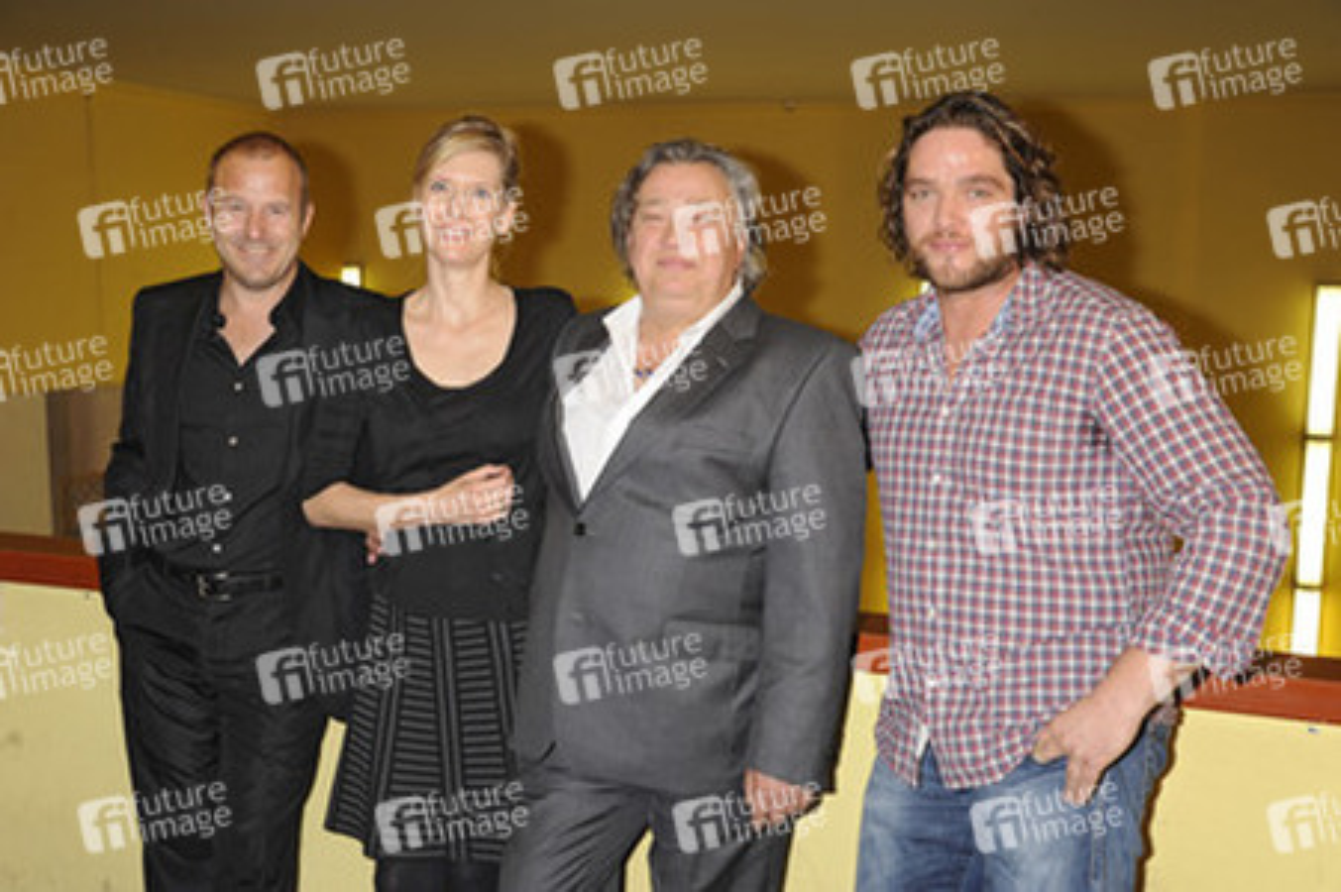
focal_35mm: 42
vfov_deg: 31.8
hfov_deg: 46.4
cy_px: 446
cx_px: 670
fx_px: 1563
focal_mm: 42
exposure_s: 1/40
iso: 800
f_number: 5.6
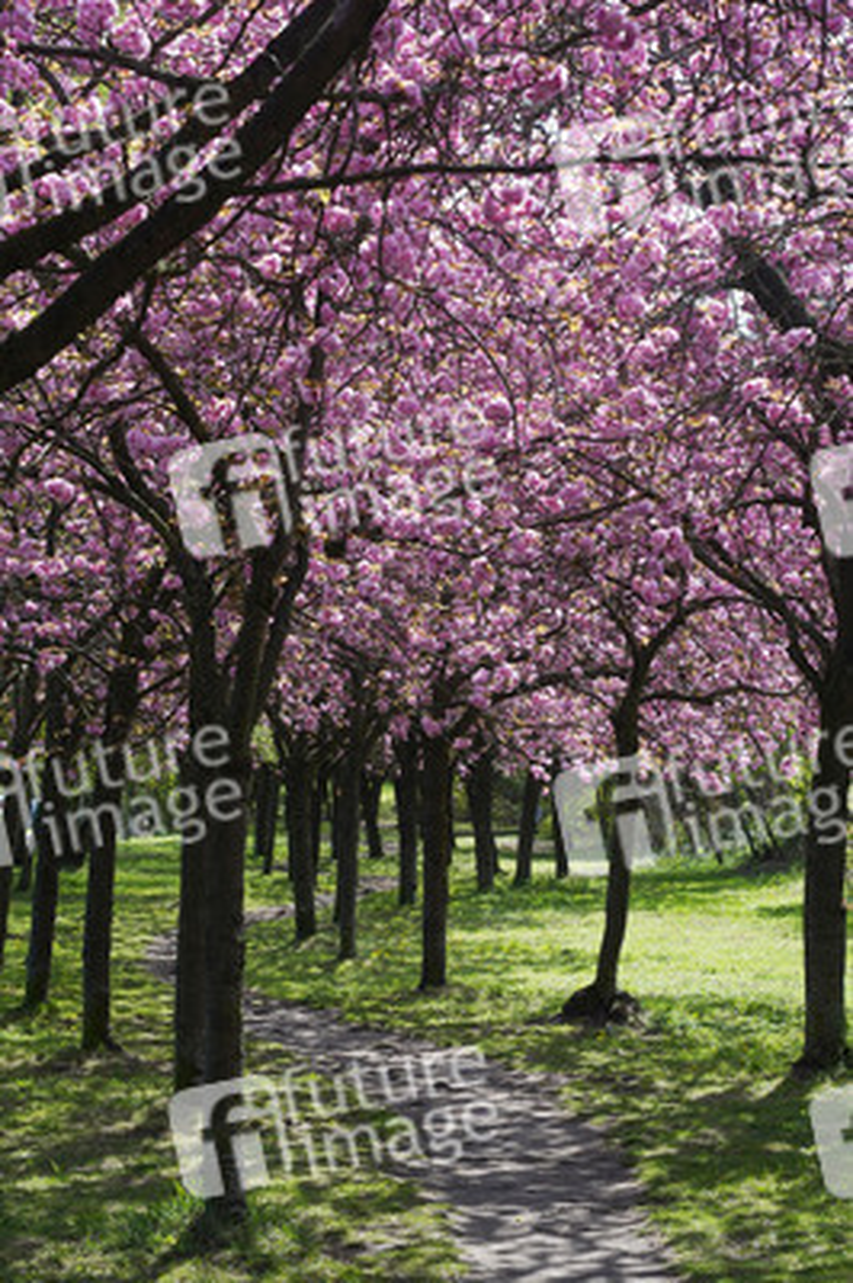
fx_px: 3240
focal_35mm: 91
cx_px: 426
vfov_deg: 22.4
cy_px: 642
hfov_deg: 15.0
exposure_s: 1/100
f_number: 8
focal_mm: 91
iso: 320
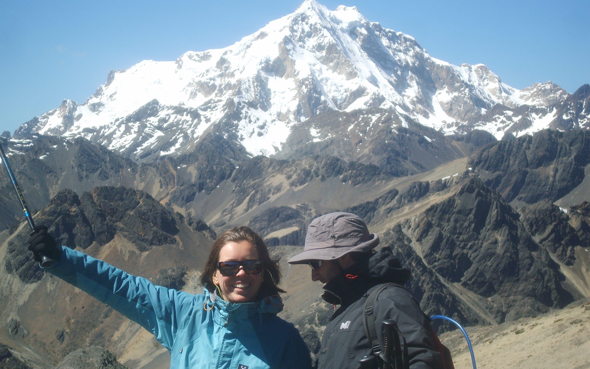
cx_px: 294
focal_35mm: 112
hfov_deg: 18.6
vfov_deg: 11.7
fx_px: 1801
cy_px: 207
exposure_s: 1/500
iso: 50
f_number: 5.1
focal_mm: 22.2
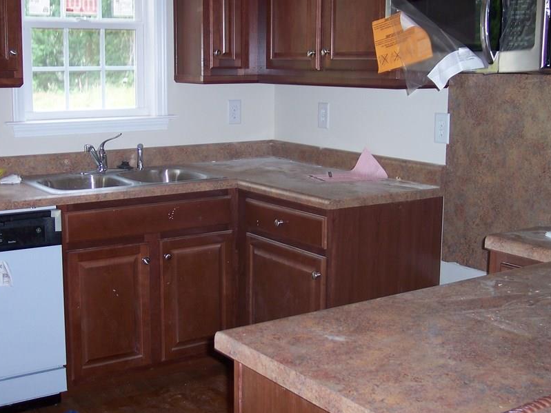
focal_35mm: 50
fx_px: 796
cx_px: 246
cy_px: 188
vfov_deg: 29.1
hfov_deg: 38.1
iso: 100
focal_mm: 8
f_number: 2.8
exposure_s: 1/60
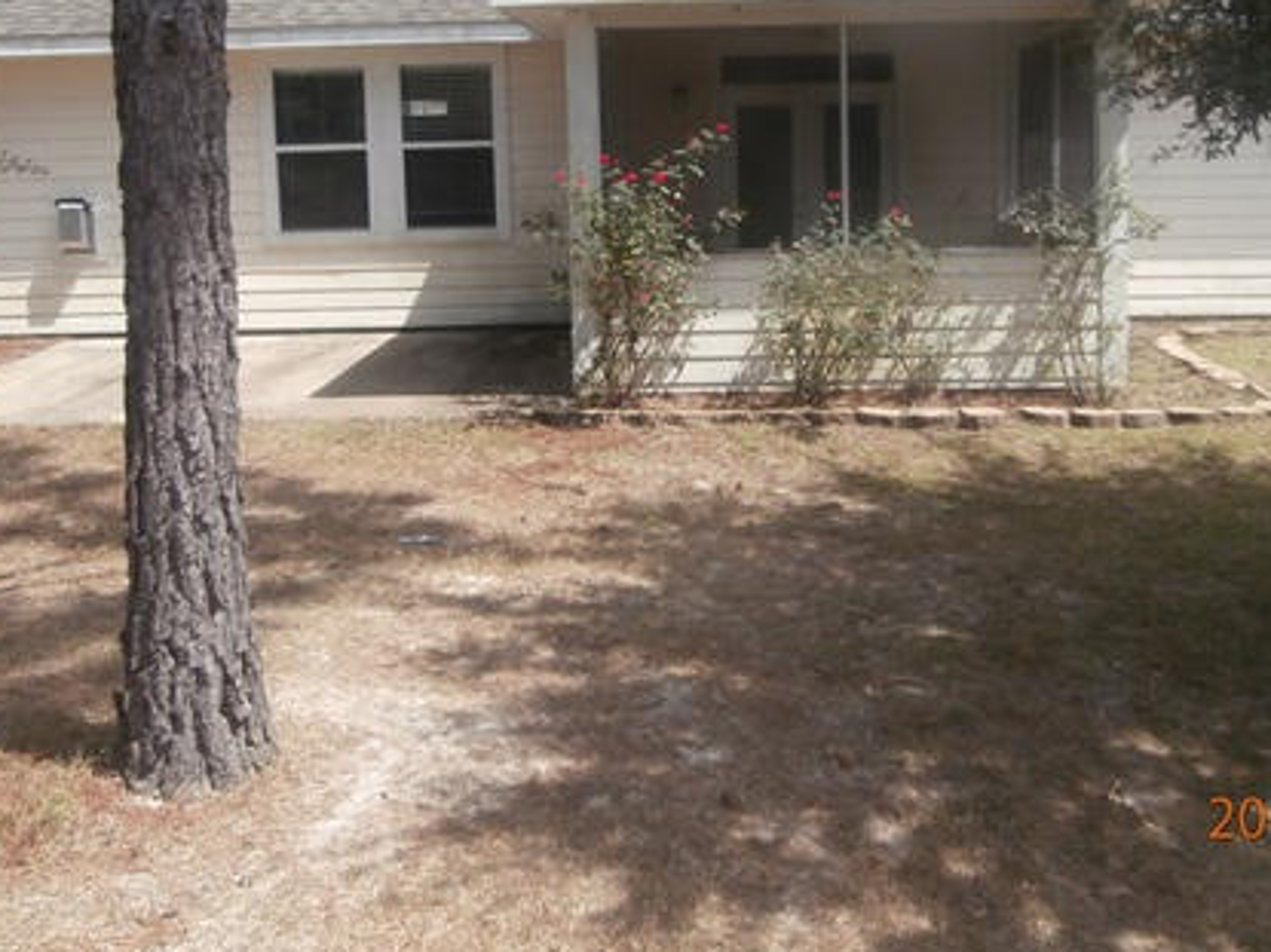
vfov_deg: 37.7
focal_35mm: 37
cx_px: 643
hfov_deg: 50.2
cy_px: 236
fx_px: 1358
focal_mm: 4.2
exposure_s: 1/640
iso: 100
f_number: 3
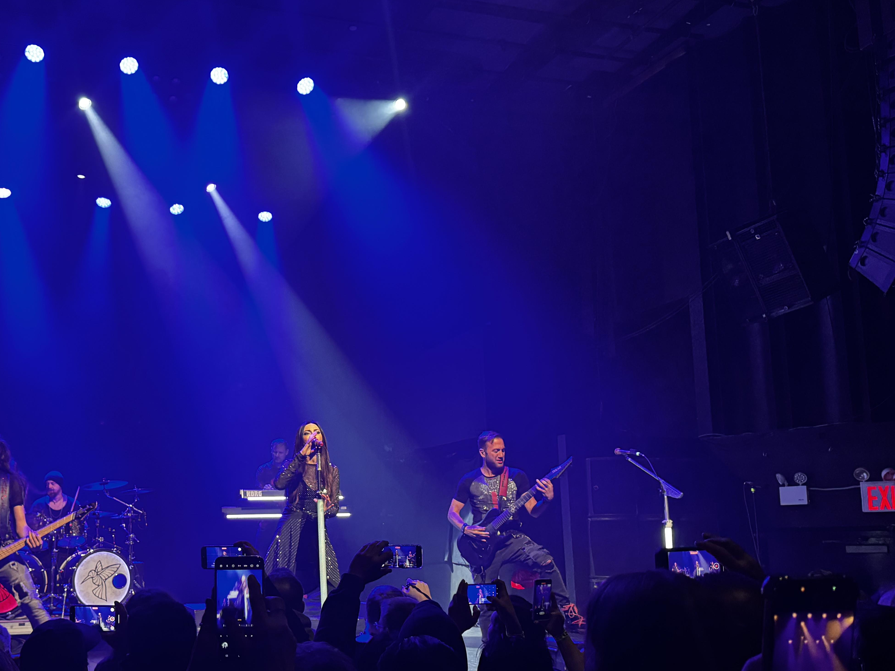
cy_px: 421
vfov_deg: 40.4
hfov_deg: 51.4
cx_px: 280
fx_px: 905
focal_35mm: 35
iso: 500
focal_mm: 6.76
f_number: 1.78
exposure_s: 1/56
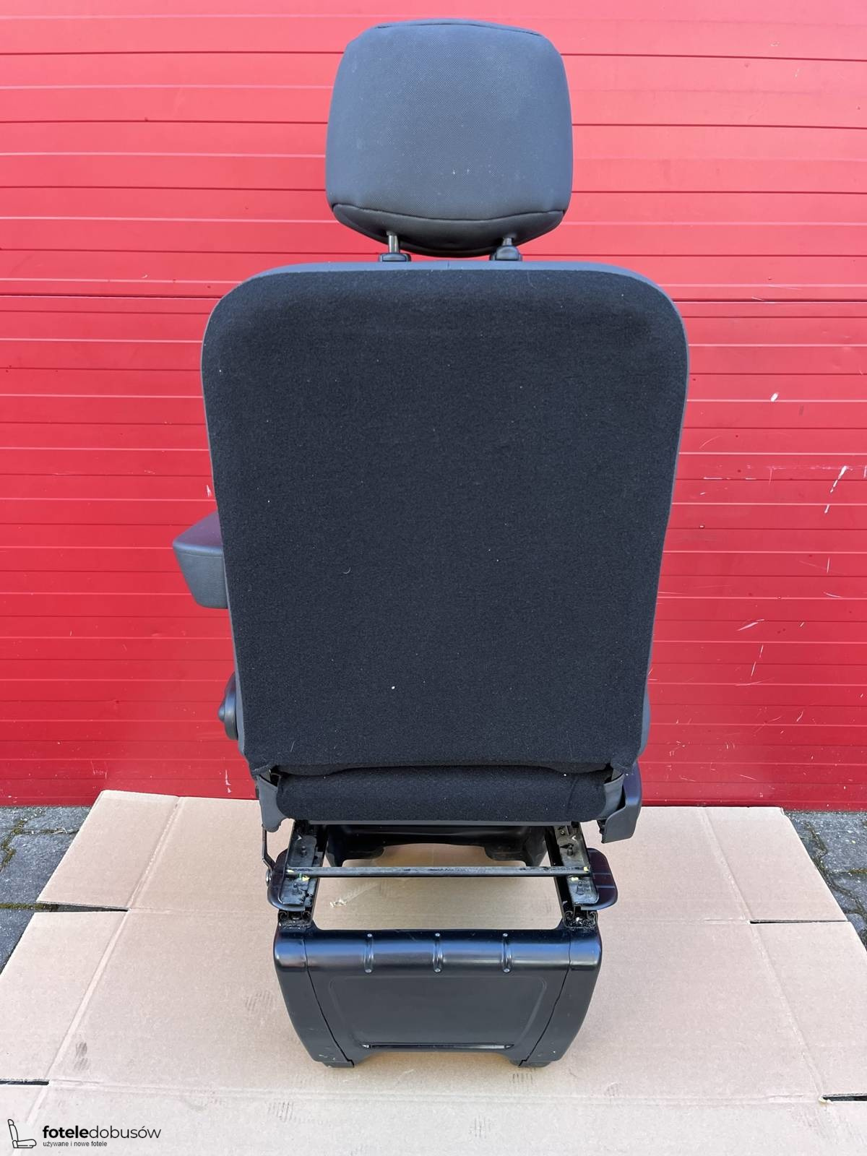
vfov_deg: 67.3
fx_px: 868
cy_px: 578
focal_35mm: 26
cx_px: 434
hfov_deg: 53.1
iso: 125
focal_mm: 5.1
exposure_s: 1/121
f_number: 1.6
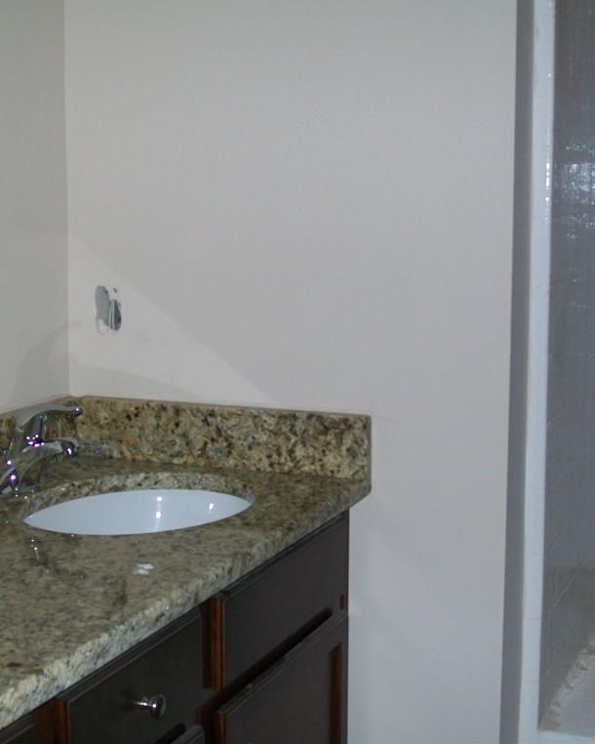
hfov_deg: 25.8
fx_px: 1298
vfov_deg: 31.9
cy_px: 370
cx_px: 281
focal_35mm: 59
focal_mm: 7.6
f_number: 3
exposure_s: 1/80
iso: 64
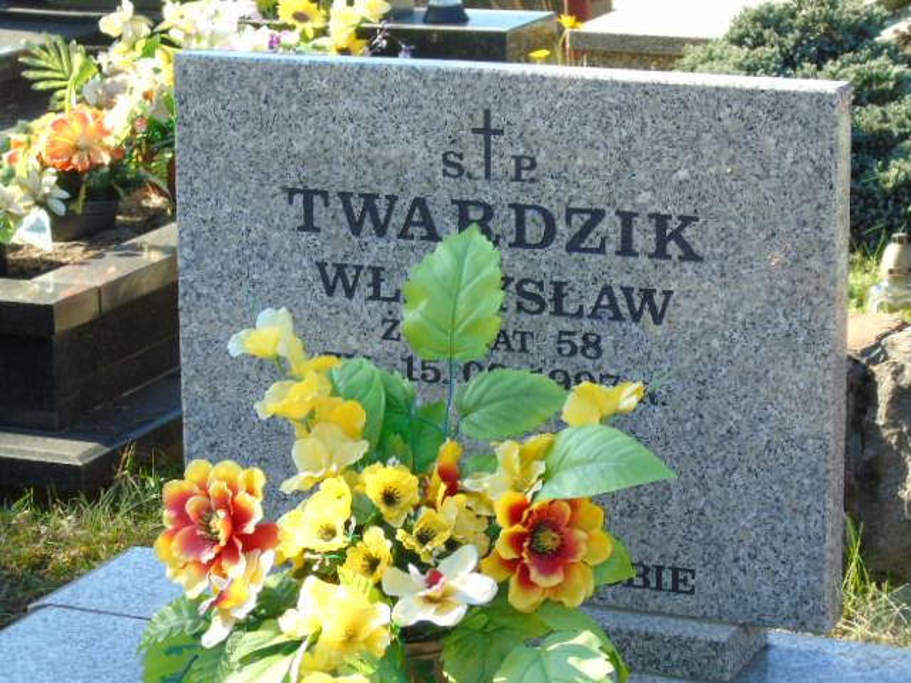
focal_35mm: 108
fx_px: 2842
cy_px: 342
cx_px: 456
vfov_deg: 13.7
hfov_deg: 18.2
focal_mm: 19
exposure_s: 1/100
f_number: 4.4
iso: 80
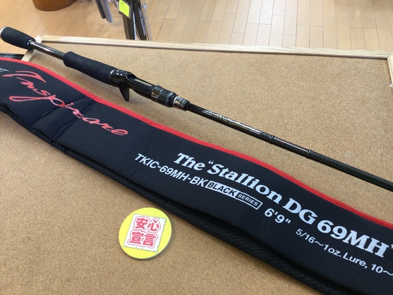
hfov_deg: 58.4
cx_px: 196
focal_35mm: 31
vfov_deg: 45.4
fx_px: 352
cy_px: 148
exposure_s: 1/30
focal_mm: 3.3
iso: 64
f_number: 2.4
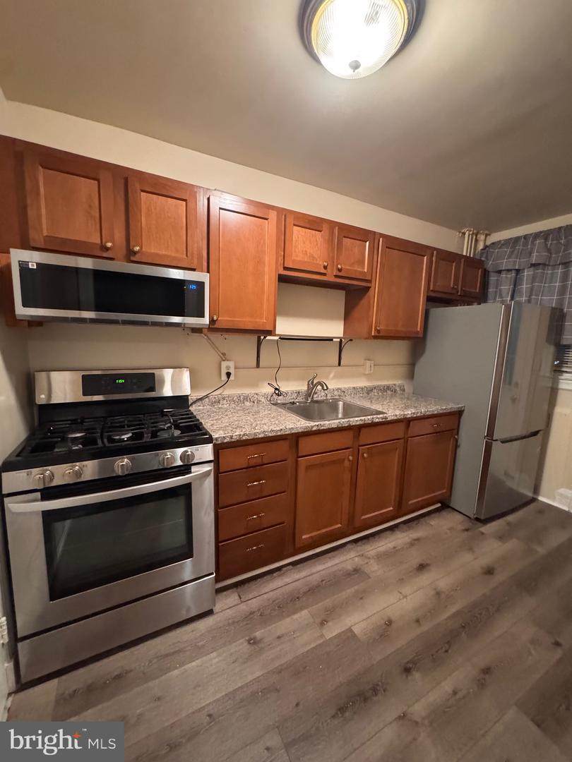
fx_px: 308
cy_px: 381
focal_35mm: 14
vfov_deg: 102.1
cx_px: 286
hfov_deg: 85.7
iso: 1250
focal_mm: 2.22
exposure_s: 1/60
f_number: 2.2
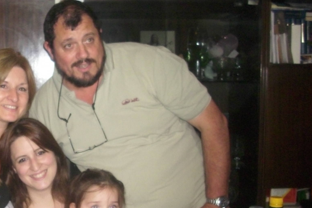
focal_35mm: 59
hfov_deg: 32.9
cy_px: 140
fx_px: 511
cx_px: 57
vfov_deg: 22.9
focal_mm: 6.2
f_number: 2.8
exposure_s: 1/200
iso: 200
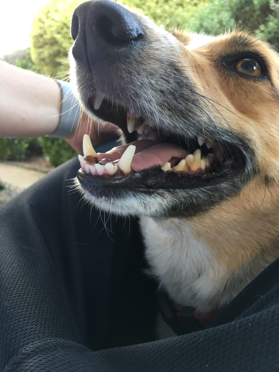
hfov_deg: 48.2
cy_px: 186
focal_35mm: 29
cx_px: 140
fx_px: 312
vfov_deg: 61.7
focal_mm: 4.15
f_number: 2.2
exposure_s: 1/30
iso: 50
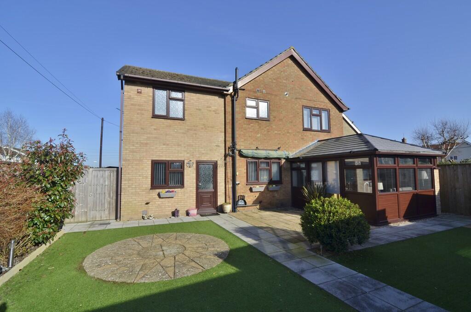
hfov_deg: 95.1
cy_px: 156
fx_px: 215
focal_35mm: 16
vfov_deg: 71.8
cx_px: 236
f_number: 8
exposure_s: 1/250
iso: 140
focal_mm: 11
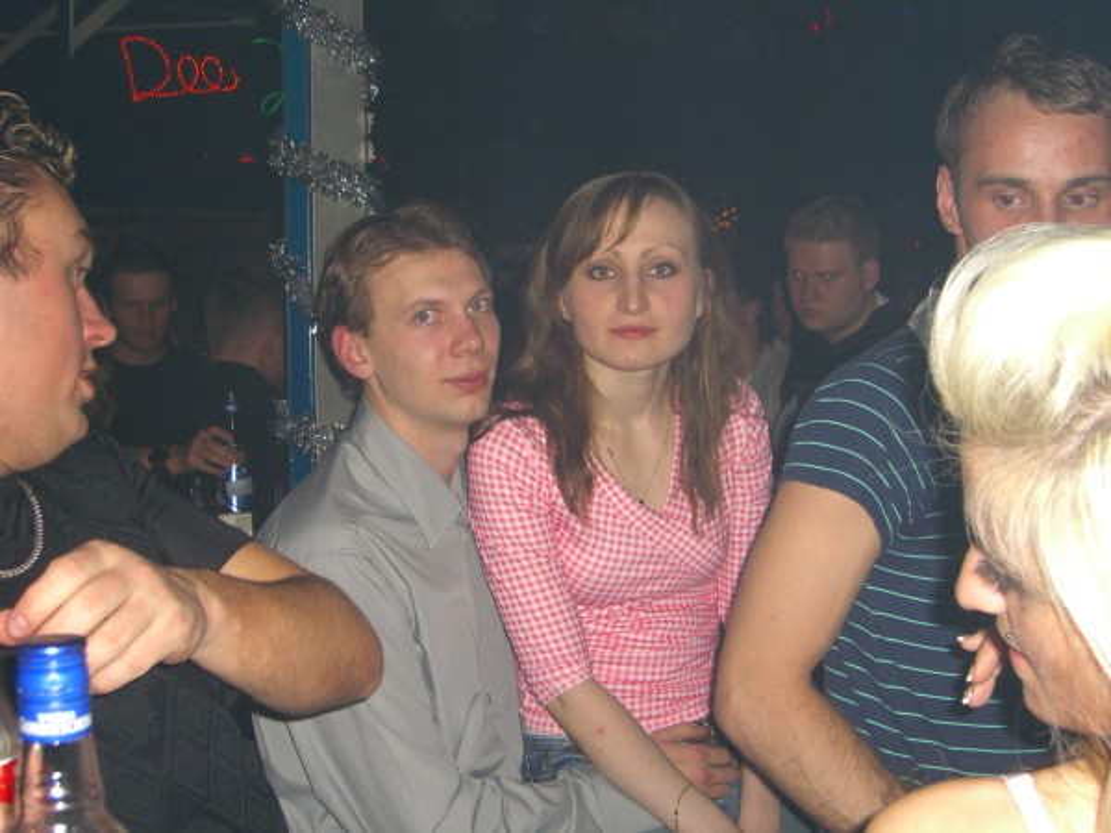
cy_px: 416
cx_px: 556
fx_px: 1476
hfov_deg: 41.2
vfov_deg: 31.5
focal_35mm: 46
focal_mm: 9.5
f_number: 3.1
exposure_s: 1/60
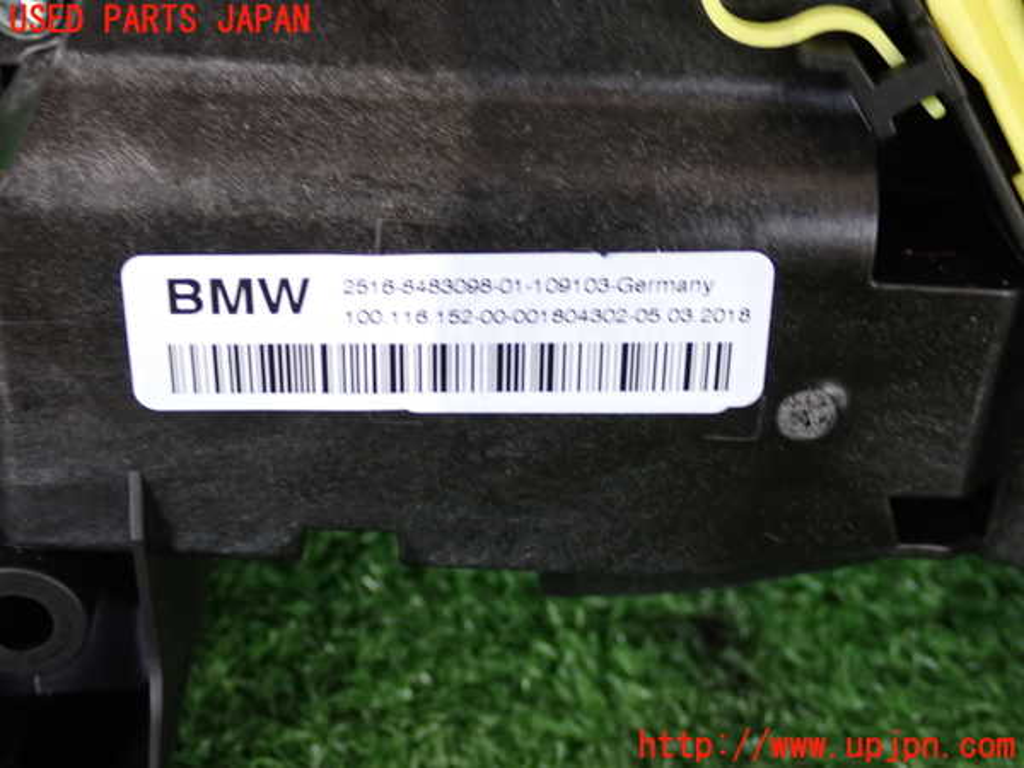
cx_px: 512
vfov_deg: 25.2
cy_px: 384
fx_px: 1716
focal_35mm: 58
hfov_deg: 33.2
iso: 320
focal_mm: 10.35
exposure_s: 1/60
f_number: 3.5
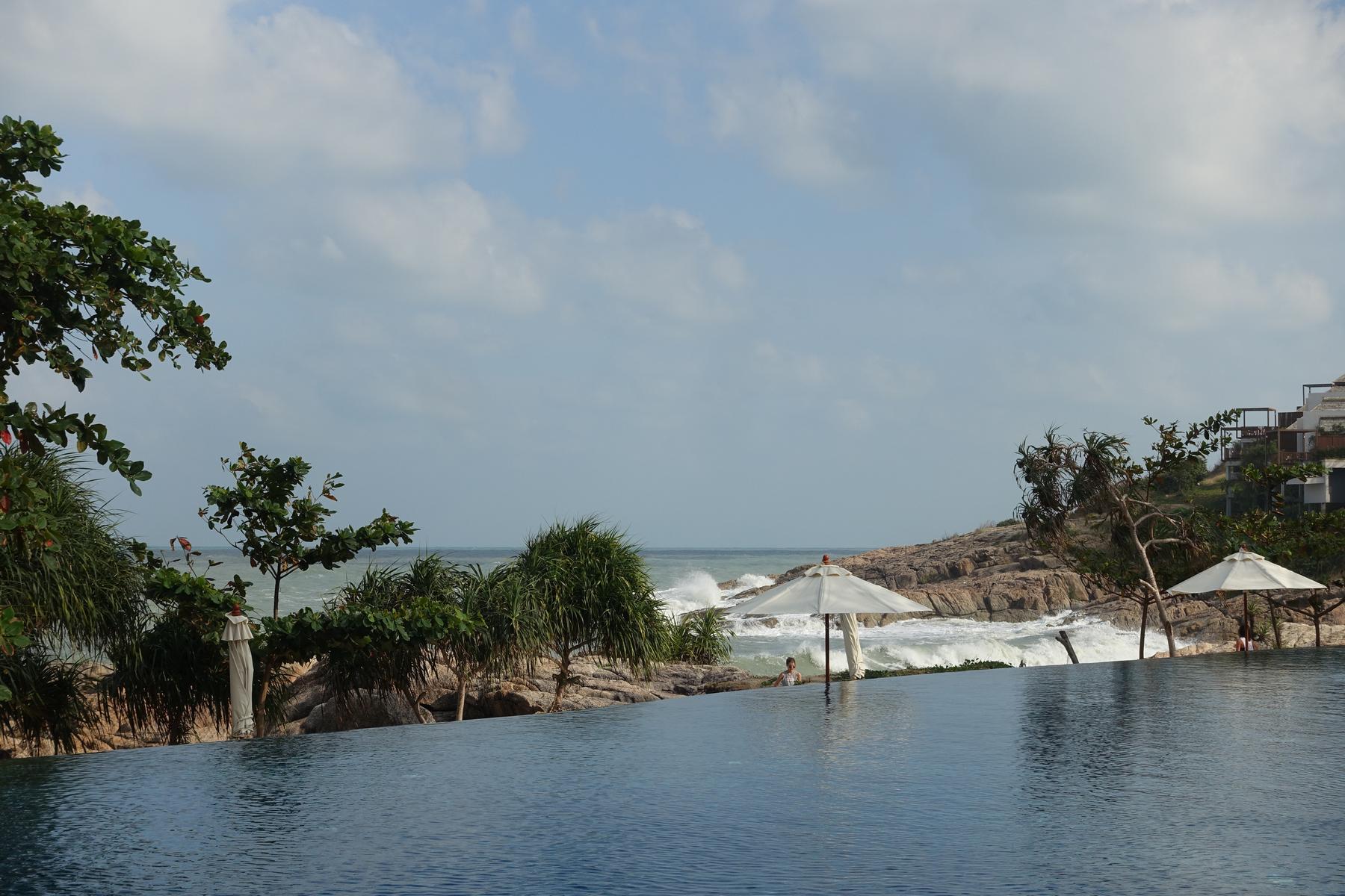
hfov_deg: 33.9
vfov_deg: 23.0
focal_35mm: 59
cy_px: 448
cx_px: 672
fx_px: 2204
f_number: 5.6
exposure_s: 1/800
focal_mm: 21.79
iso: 125
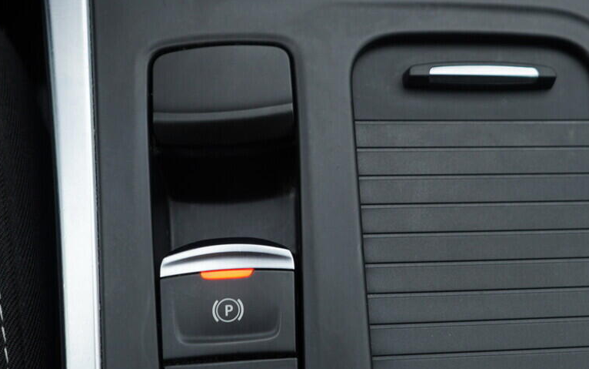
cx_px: 360
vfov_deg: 18.9
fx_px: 1108
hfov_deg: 29.7
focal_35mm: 69
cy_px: 189
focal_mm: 24
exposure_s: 1/50
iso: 125
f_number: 3.2
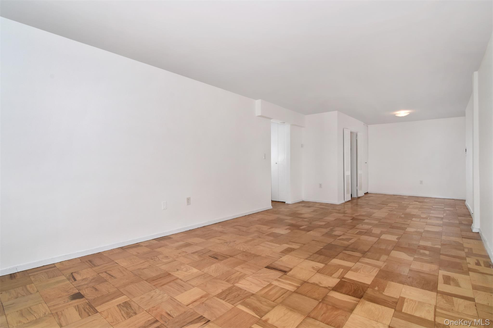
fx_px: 226
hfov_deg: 95.0
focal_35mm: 16
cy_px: 164
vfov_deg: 72.0
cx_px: 246
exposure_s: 1/100
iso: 640
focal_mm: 11
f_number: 11
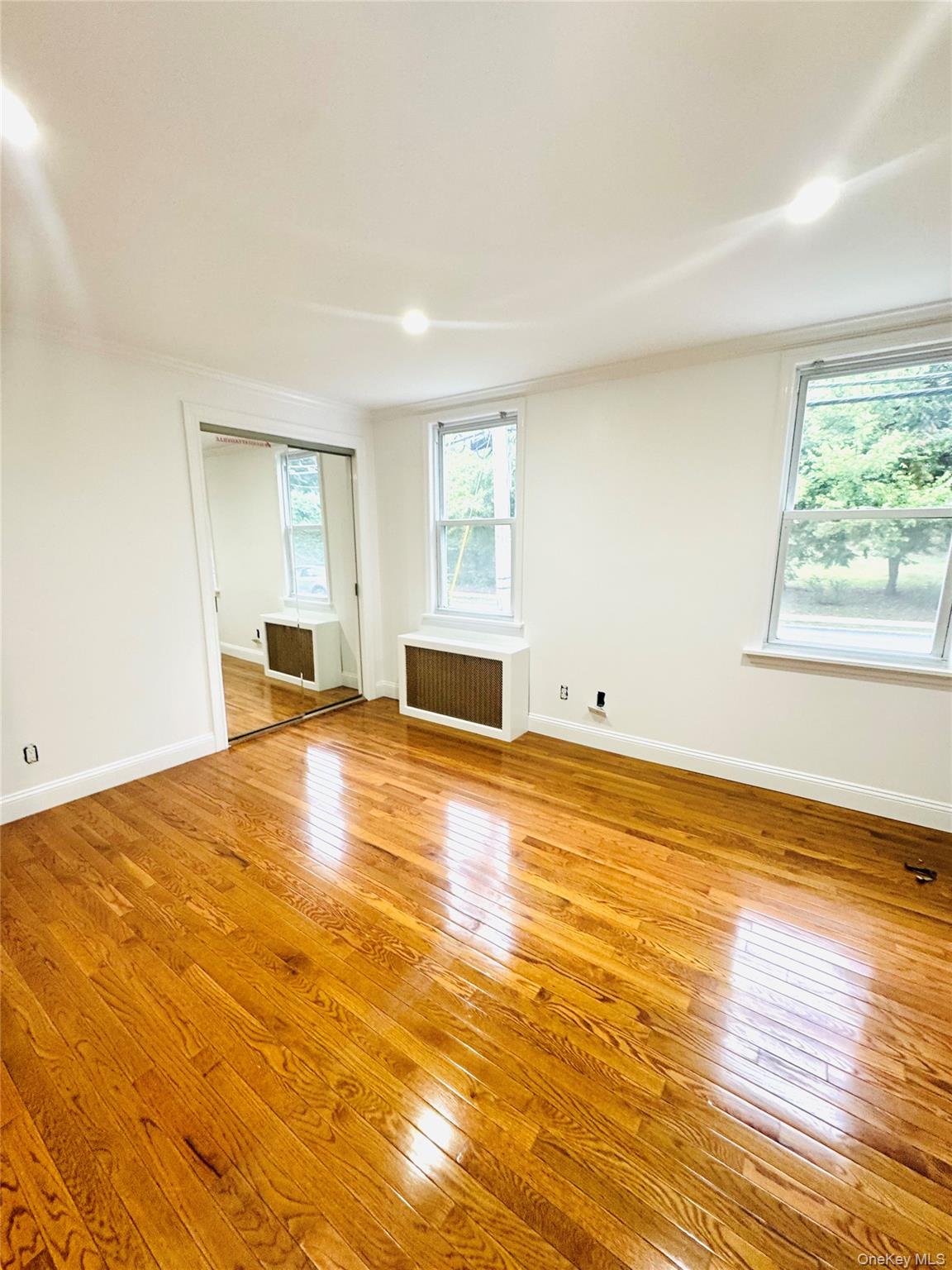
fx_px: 513
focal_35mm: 14
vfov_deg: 102.1
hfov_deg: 85.7
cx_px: 476
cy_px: 635
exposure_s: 1/60
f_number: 2.2
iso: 200
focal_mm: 2.22
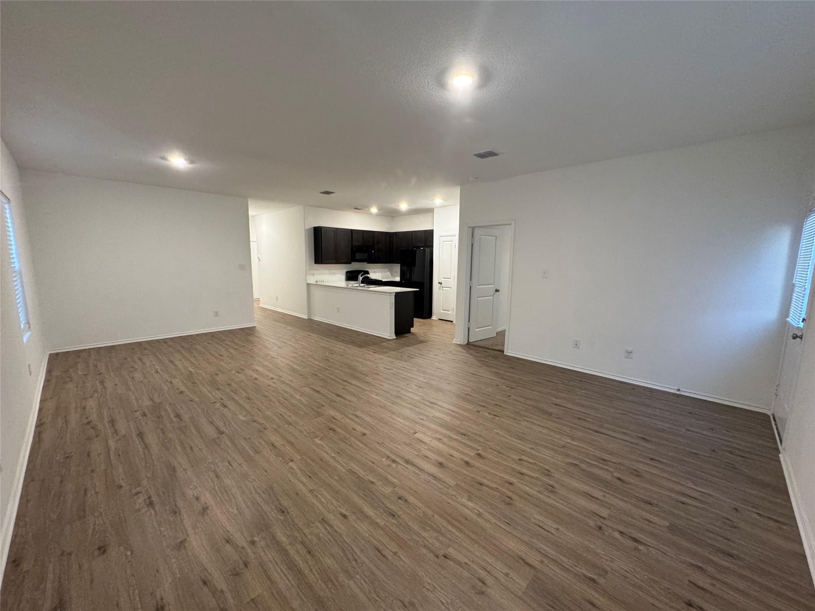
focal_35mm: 14
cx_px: 408
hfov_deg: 102.1
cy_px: 306
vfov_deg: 85.7
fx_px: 330
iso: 500
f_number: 2.2
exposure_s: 1/60
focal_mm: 2.22
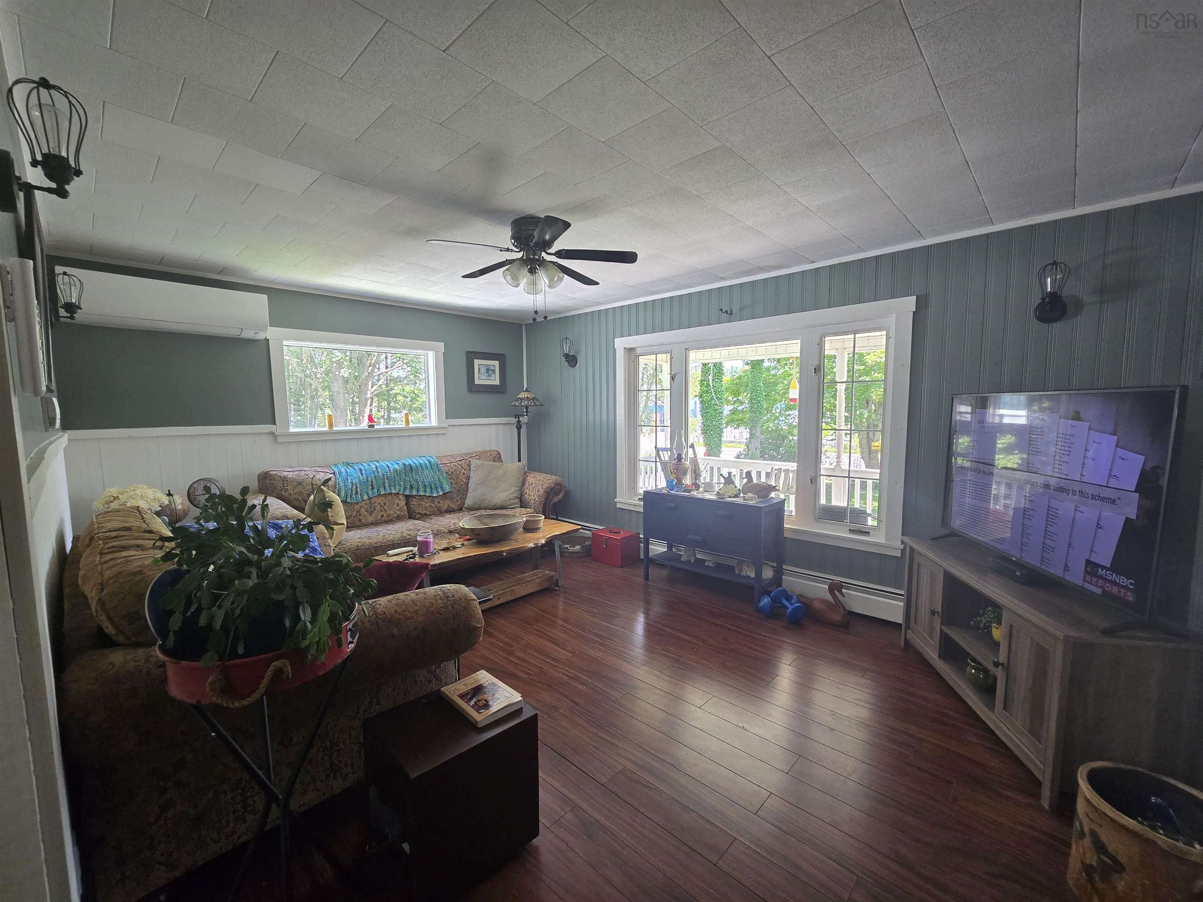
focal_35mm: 13
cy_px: 451
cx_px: 602
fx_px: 452
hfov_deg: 106.2
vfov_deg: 89.9
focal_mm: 2.2
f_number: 2.2
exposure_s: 1/60
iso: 160
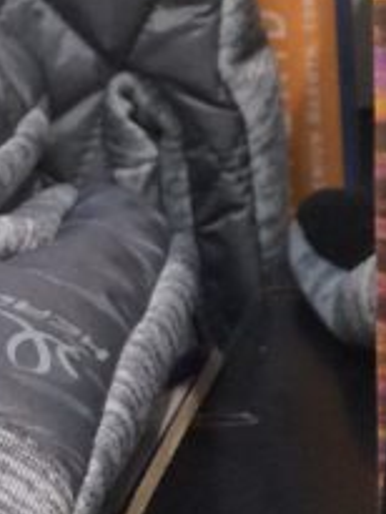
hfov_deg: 9.3
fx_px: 2154
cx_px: 900
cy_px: 5
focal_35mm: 145
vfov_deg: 13.4
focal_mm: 4.15
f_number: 2.2
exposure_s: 1/30
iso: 125
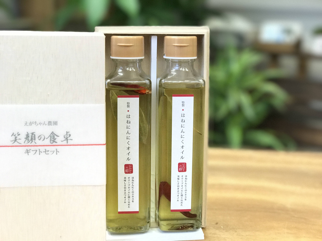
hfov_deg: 33.8
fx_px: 530
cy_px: 120
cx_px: 161
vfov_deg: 25.7
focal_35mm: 57
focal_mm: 6.6
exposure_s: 1/60
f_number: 2.8
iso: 250
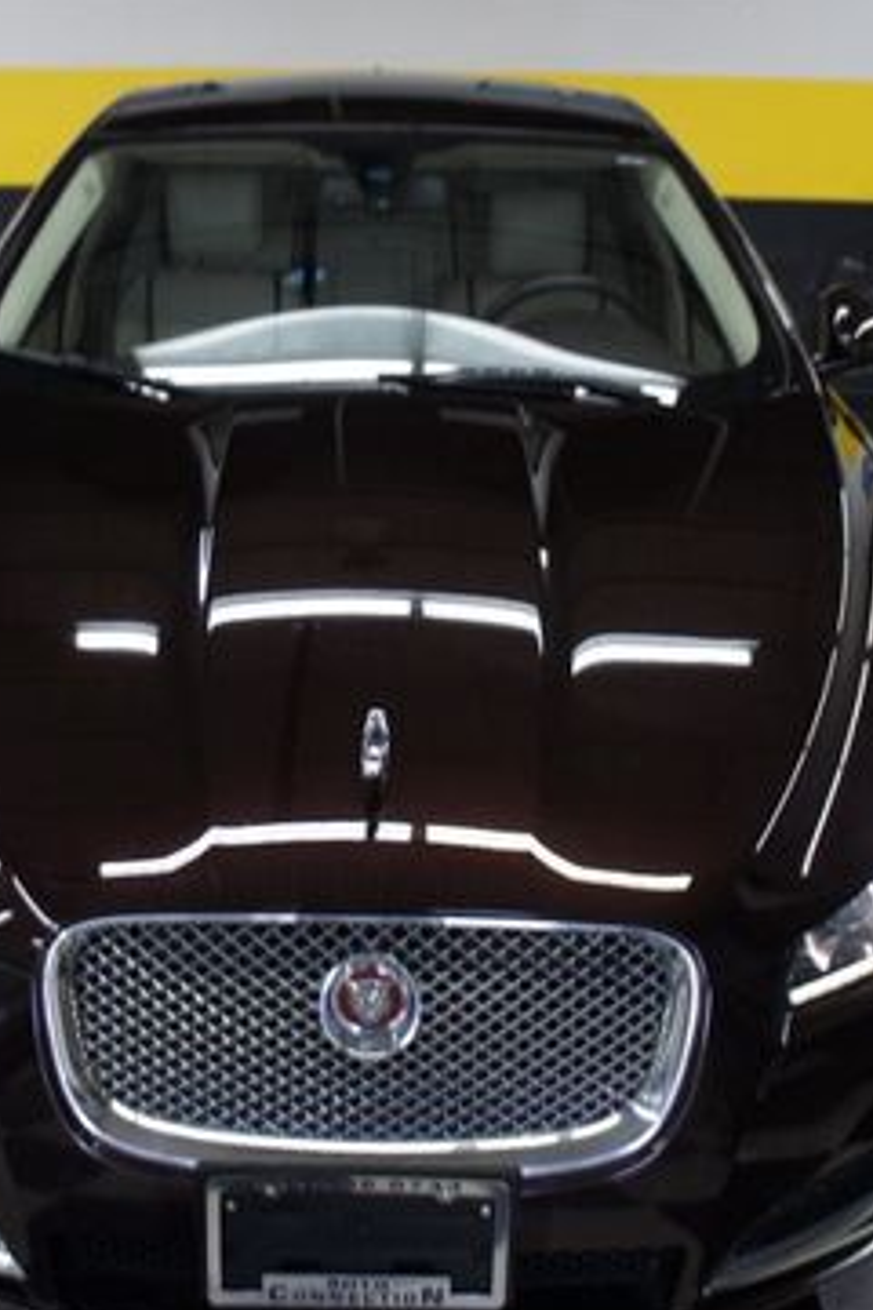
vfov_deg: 41.1
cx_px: 349
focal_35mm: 48
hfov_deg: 28.0
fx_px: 1746
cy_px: 648
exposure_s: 1/30
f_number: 3.5
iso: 200
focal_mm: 18
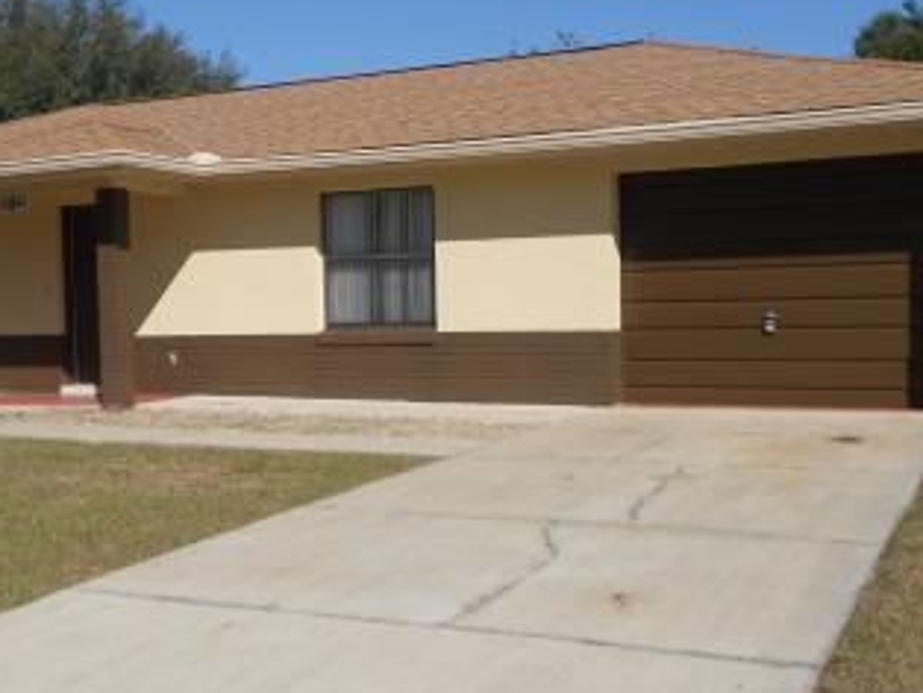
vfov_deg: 30.3
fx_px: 1281
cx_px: 367
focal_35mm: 48
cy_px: 361
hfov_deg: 39.5
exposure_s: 1/250
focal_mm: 4.6
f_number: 8
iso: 80
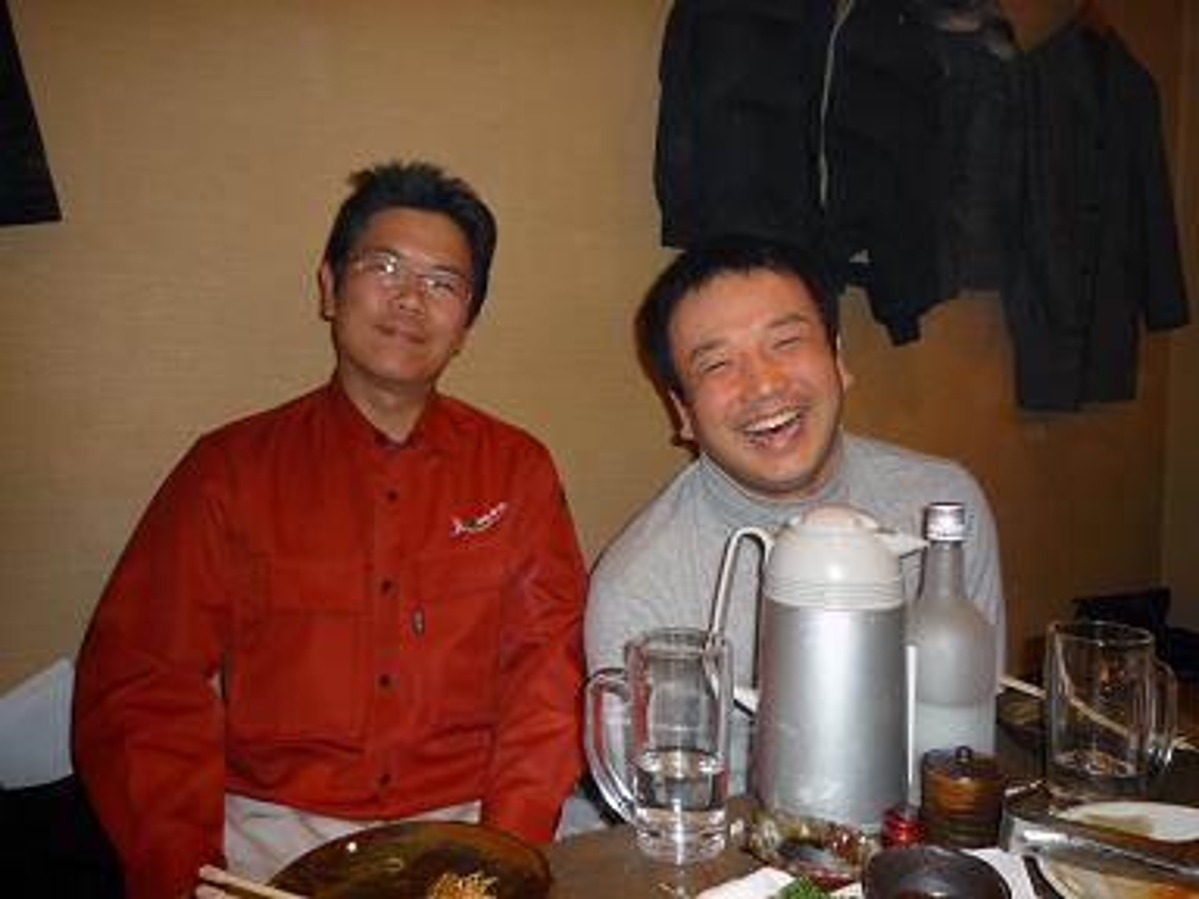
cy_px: 450
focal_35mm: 25
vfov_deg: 54.9
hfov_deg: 69.4
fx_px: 866
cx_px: 600
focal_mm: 4.4
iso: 100
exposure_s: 1/30
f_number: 2.8
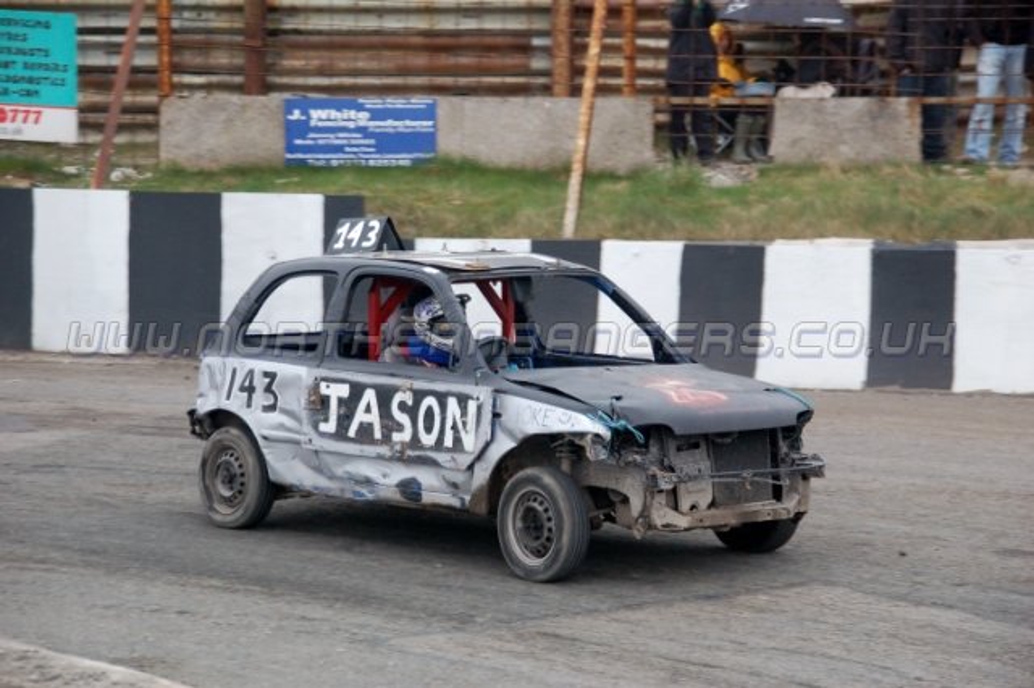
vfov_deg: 11.7
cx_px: 517
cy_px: 344
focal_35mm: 117
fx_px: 3359
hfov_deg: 17.5
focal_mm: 78
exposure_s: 1/400
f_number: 5.6
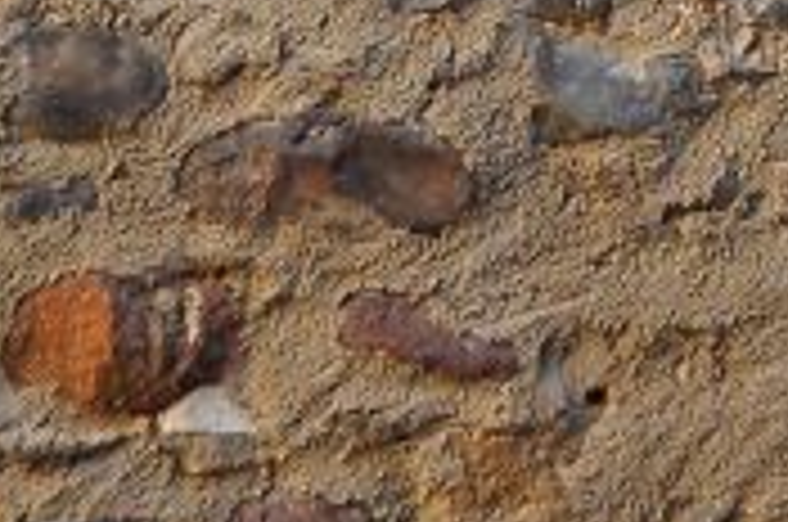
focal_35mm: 158
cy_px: -702
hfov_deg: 11.6
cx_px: 1608
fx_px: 3452
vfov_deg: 8.0
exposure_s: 1/60
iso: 200
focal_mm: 18
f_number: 4
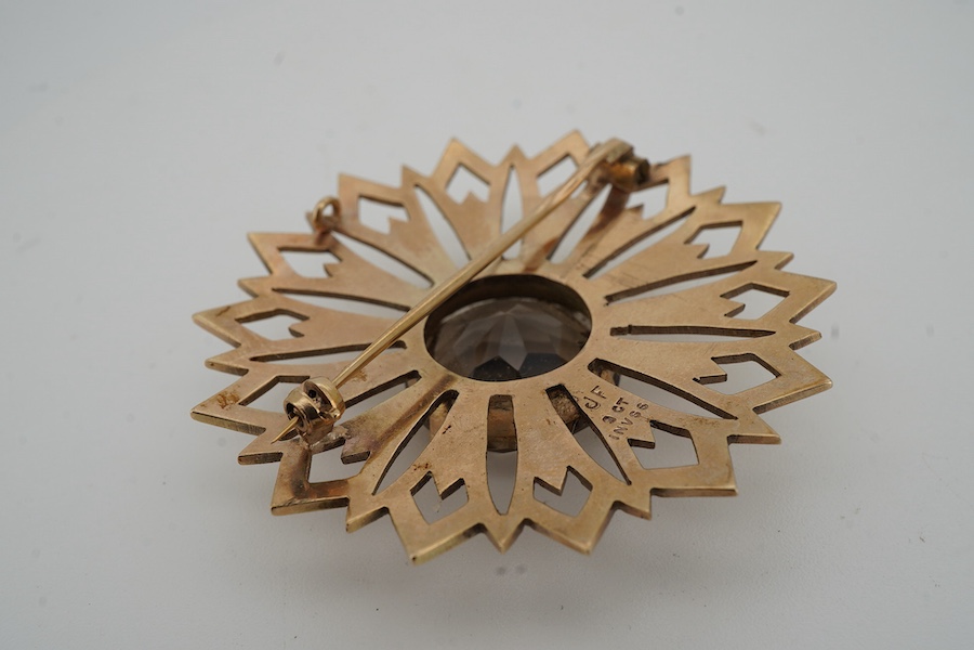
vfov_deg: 29.9
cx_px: 487
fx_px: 1217
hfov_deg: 43.6
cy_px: 325
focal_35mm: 45
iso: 200
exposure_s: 1/160
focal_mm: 30
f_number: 22
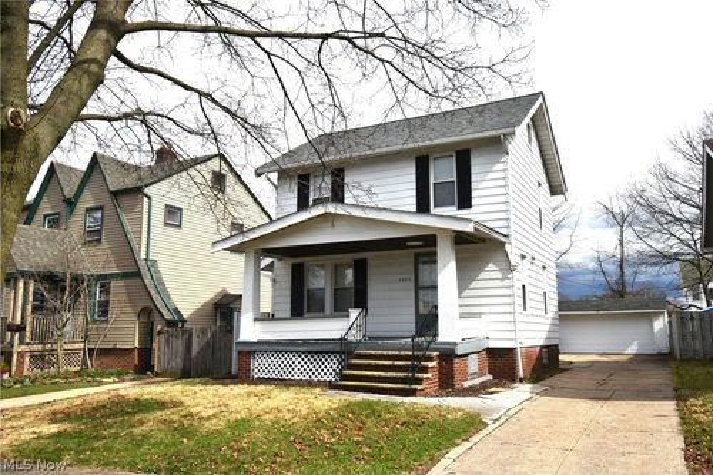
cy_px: 238
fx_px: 564
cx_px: 356
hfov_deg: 64.6
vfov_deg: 45.6
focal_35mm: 28
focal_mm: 19
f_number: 9
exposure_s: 1/320
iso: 100
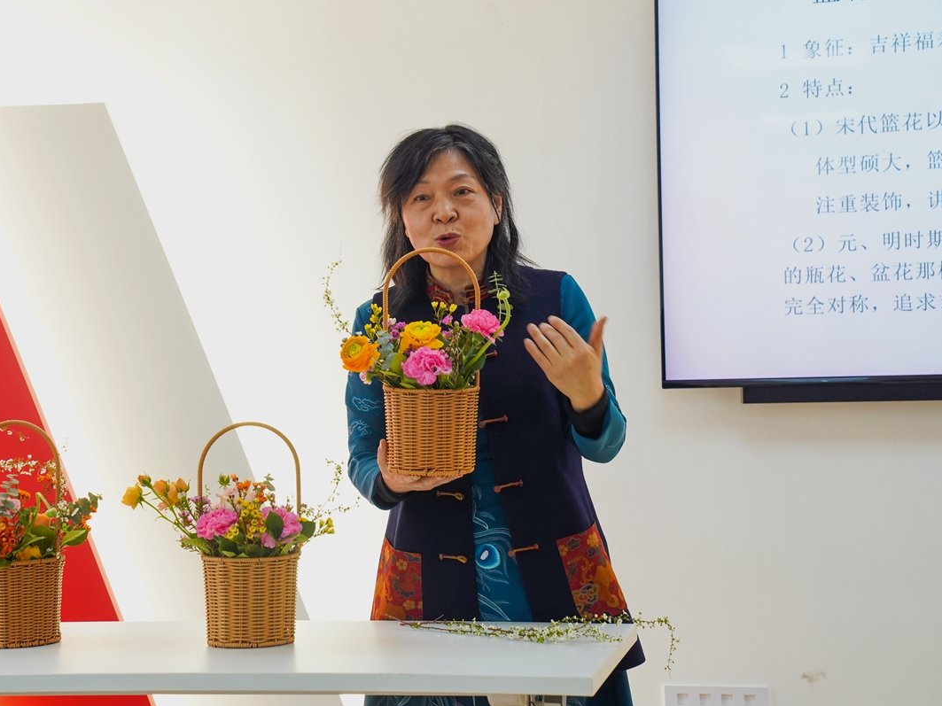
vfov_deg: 19.4
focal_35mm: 76
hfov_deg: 25.7
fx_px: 2068
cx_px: 431
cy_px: 353
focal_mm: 70
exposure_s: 1/60
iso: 1250
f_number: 6.3
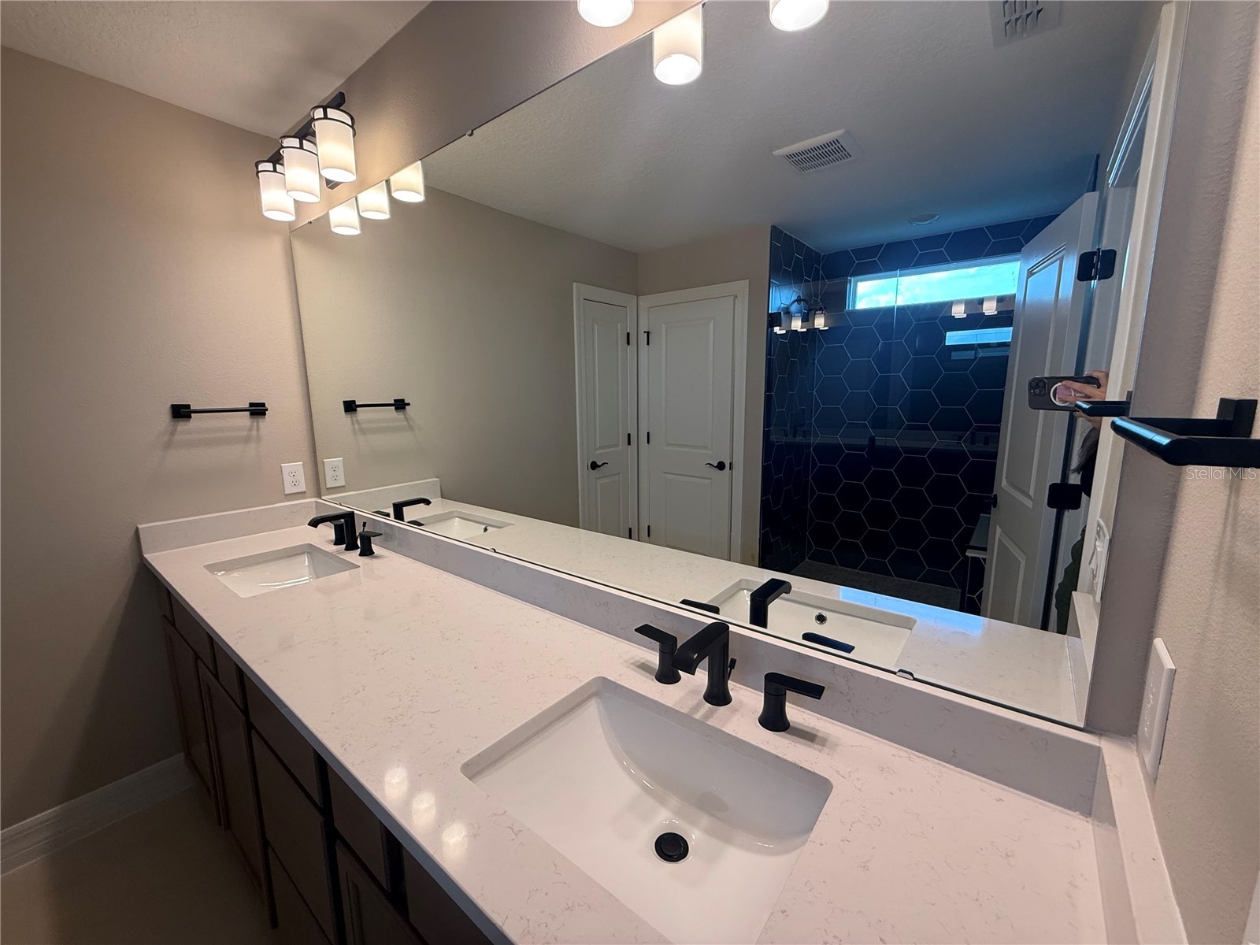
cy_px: 472
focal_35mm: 14
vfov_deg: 85.7
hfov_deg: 102.1
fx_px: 510
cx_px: 630
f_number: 2.2
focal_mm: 2.22
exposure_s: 1/120
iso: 160
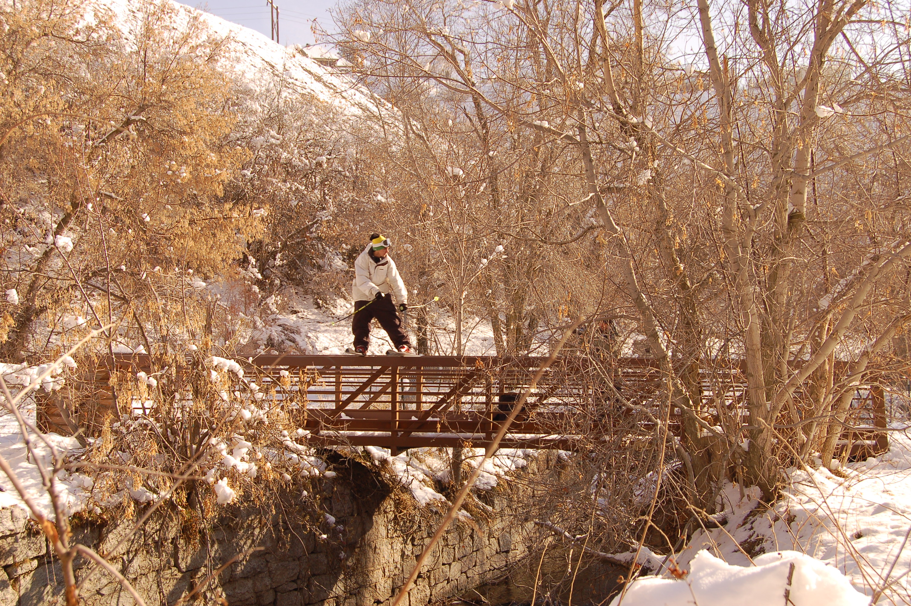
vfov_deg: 34.1
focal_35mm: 39
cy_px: 303
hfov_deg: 49.6
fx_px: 986
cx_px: 456
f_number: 7.1
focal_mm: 26
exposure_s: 1/320
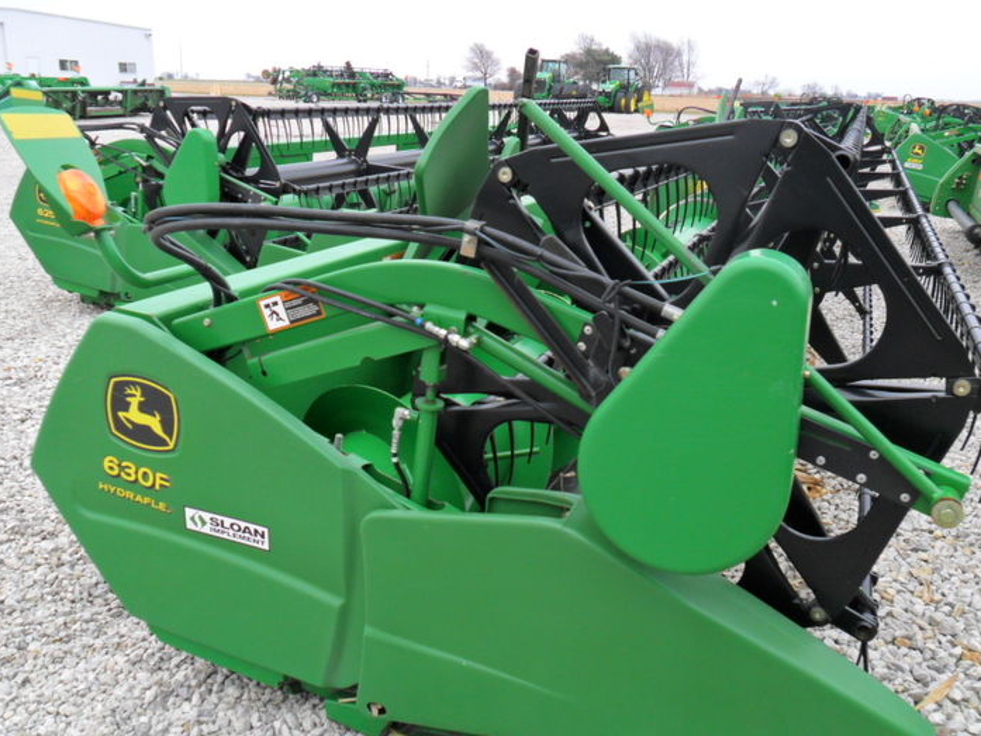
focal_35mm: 31
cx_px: 521
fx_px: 879
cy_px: 381
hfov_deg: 58.3
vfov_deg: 45.4
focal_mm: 4.9
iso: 100
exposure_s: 1/60
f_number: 3.5
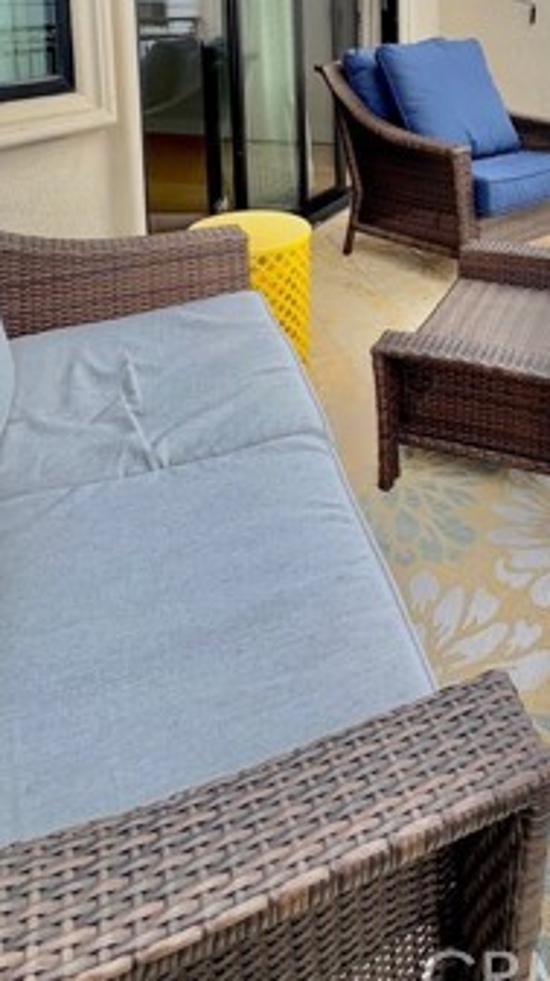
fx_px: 754
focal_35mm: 29
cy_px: 87
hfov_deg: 38.9
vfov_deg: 56.5
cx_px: 419
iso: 40
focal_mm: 2.22
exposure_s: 1/346
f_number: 2.2
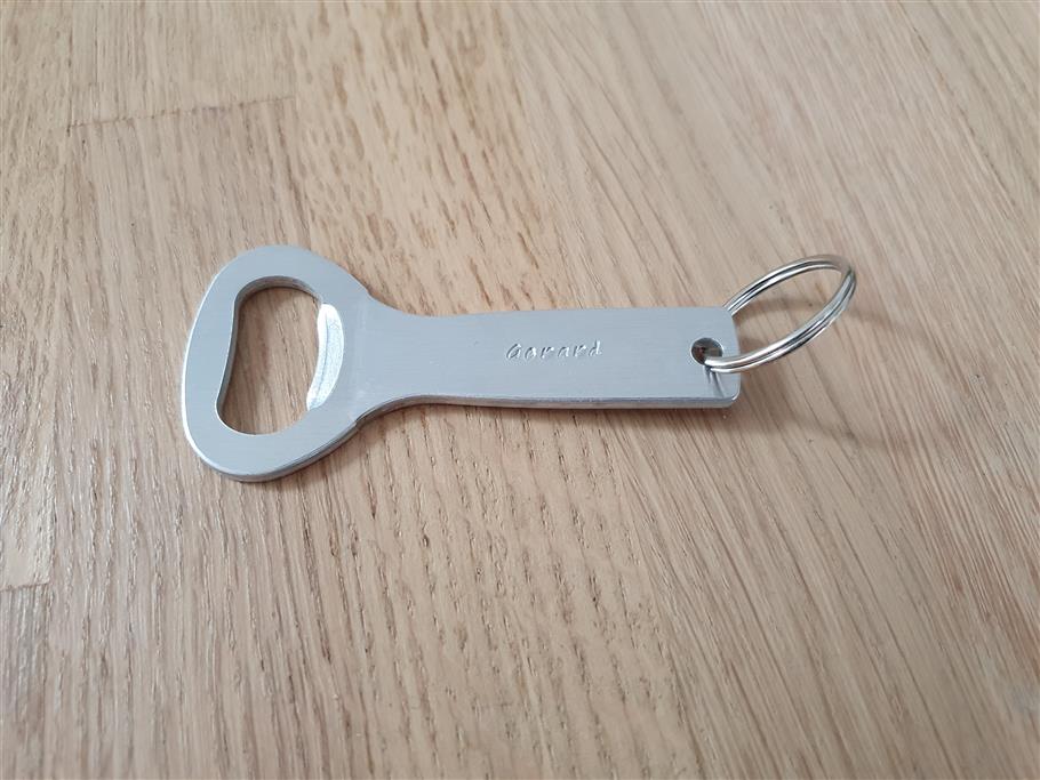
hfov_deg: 67.3
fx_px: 781
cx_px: 520
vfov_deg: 53.1
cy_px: 390
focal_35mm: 26
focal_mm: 4.32
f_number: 1.5
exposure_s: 1/50
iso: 400
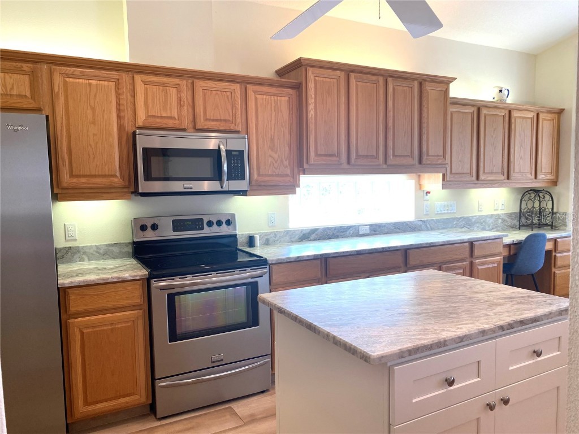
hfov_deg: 67.3
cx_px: 290
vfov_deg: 53.1
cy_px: 217
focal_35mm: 26
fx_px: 435
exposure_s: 1/120
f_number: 1.8
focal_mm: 4.25
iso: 100
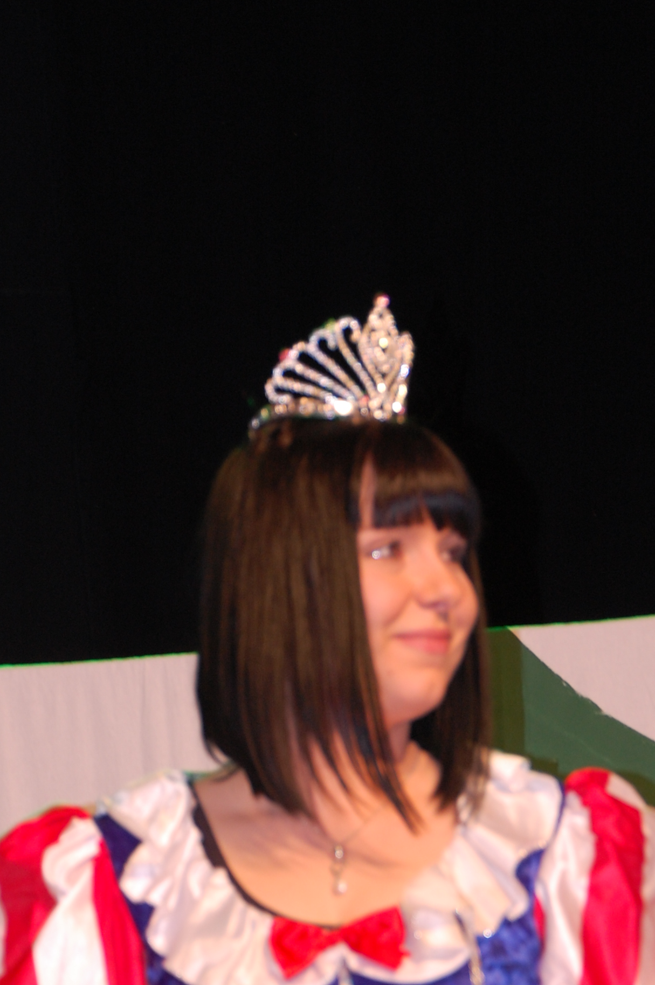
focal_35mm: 210
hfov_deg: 6.5
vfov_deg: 9.8
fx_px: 5738
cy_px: 735
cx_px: 404
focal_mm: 85
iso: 400
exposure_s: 1/60
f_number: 5.6
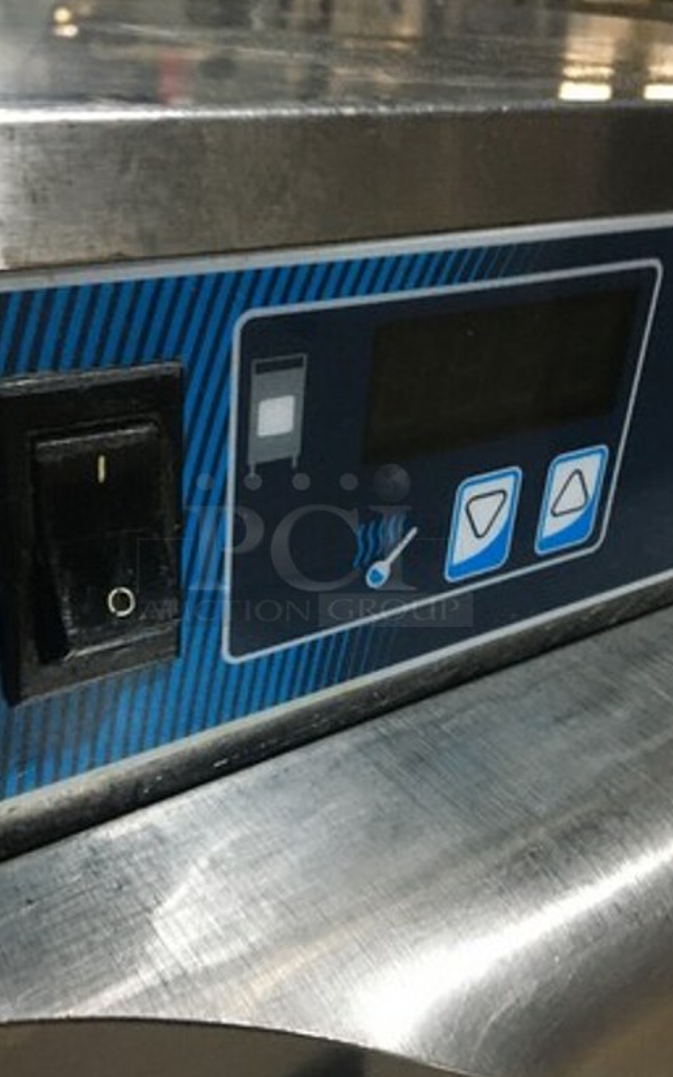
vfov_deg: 54.0
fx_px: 1056
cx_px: 301
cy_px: 545
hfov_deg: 35.3
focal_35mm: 36
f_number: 2.2
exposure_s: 1/20
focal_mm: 4.15
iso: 200
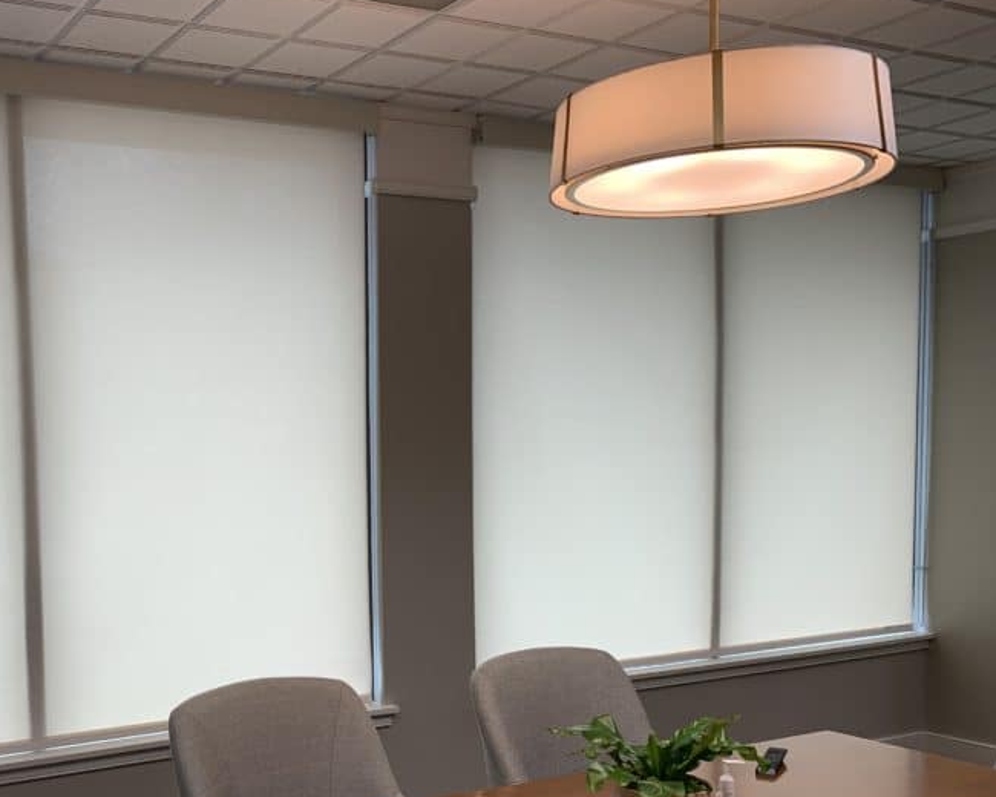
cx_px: 242
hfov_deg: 44.2
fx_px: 1179
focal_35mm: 40
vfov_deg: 36.9
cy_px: 541
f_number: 1.8
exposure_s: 1/120
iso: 64
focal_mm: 4.25
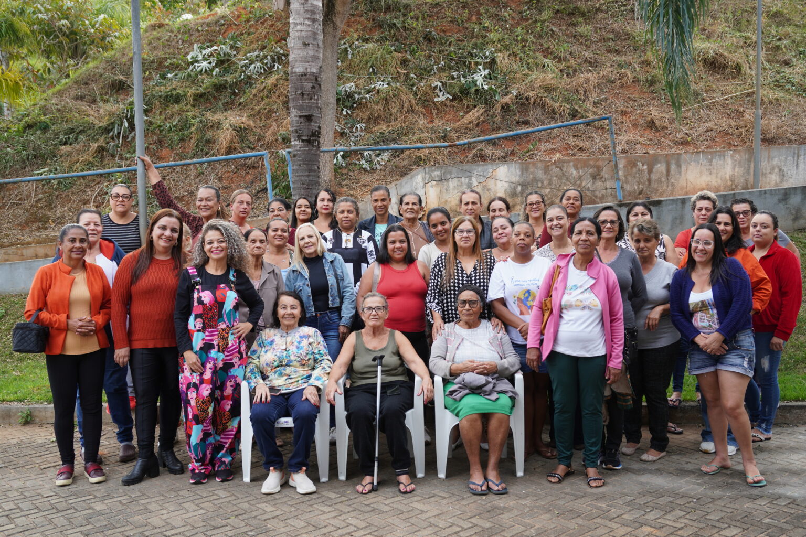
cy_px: 268
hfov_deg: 53.1
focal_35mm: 36
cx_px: 403
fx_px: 806
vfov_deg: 36.9
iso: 100
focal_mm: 24
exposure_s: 1/40
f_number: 5.6
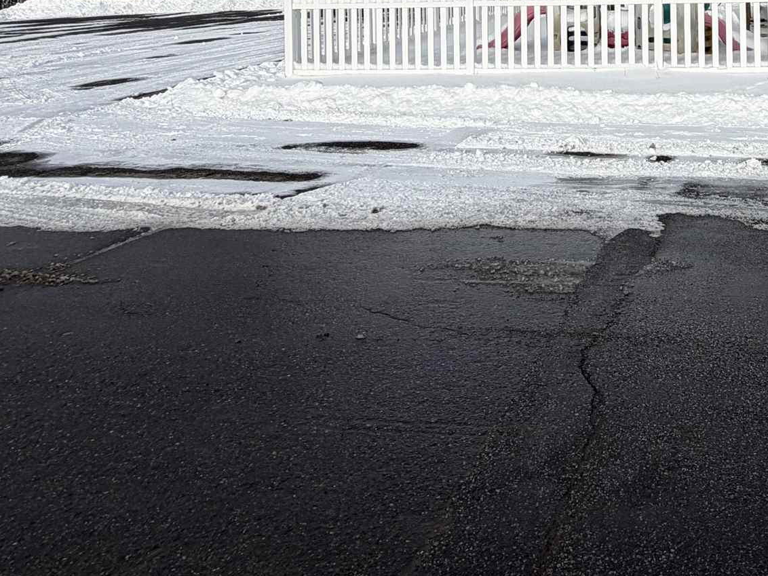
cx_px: 694
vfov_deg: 33.1
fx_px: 843
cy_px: -52
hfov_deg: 44.5
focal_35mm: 38
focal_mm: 2.22
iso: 20
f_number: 2.2
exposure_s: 1/1105
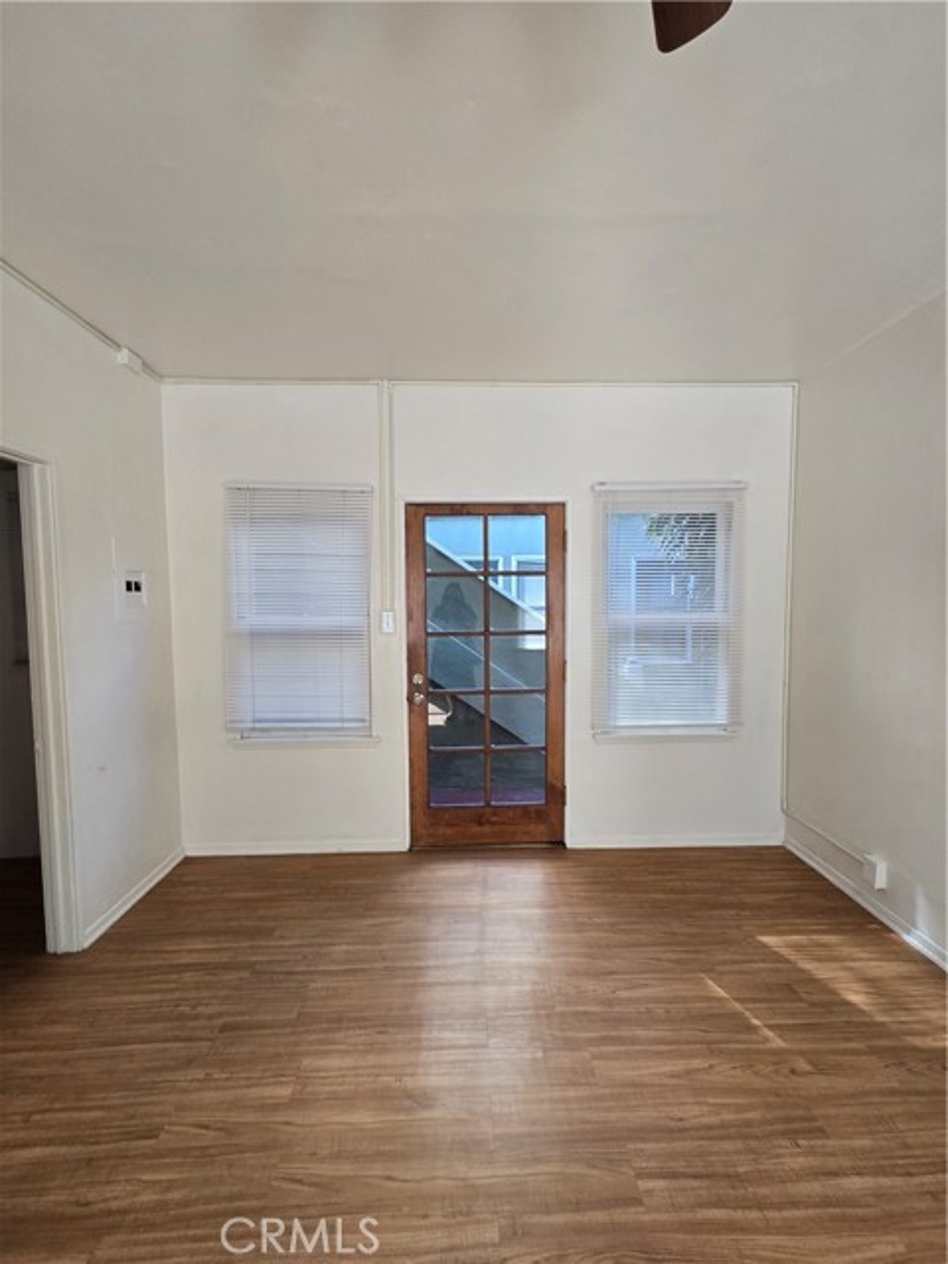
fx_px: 475
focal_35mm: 13
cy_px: 632
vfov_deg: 106.2
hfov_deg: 89.9
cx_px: 474
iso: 50
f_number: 2.2
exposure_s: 1/60
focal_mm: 2.2
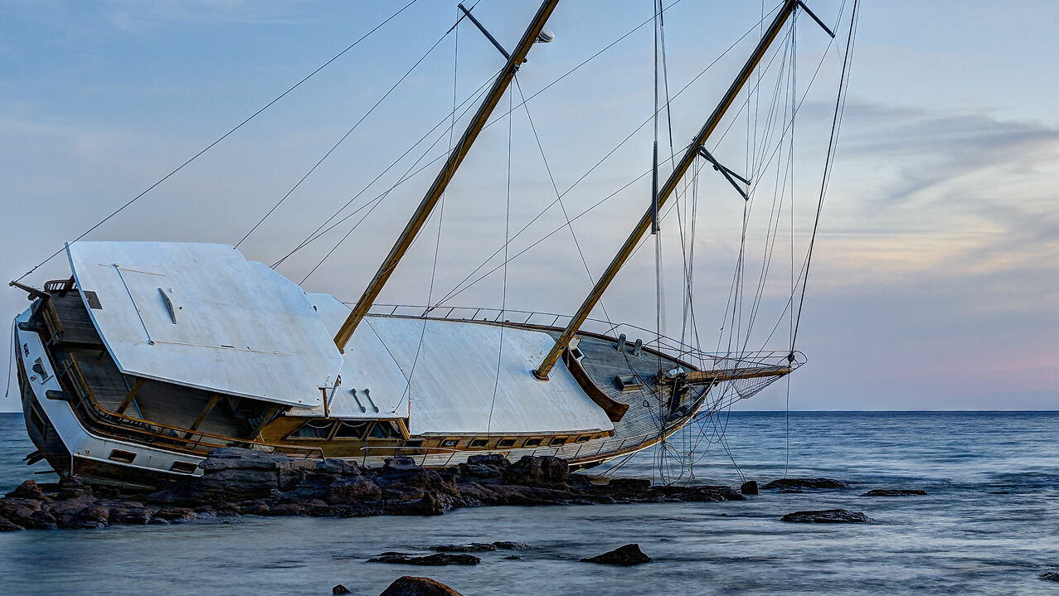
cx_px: 835
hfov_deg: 32.5
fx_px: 1769
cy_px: 98
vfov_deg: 18.9
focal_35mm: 63
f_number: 6.3
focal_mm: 32
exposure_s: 1.3
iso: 64
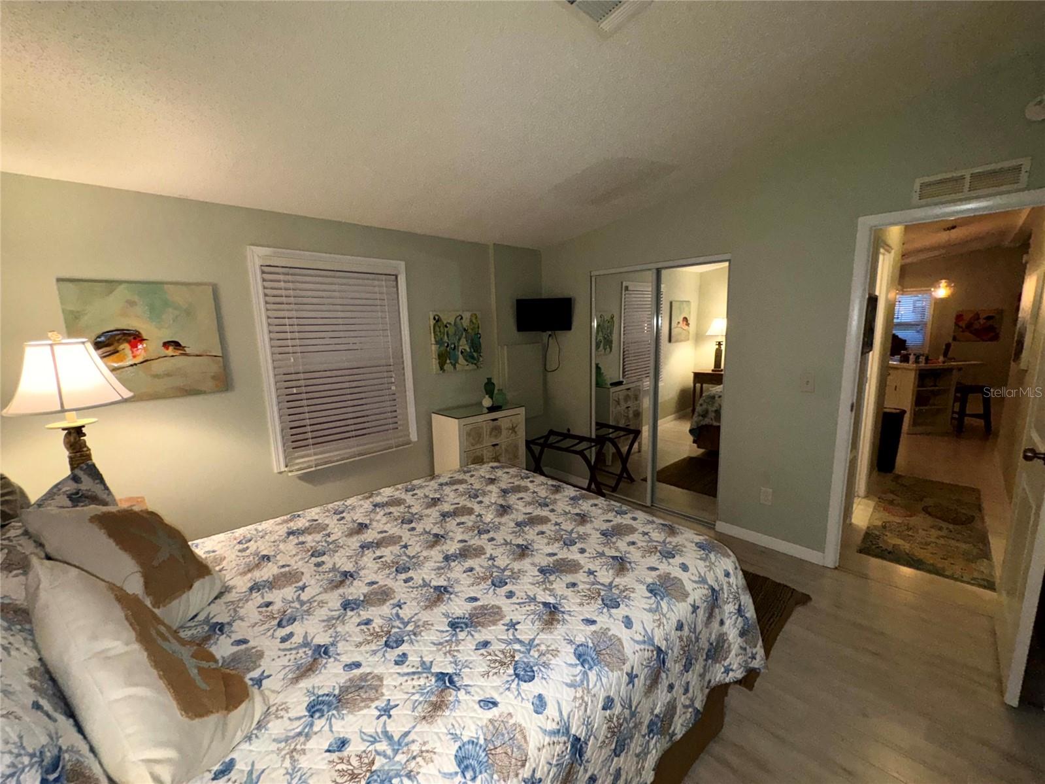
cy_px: 392
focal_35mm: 14
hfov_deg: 102.1
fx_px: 423
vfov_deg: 85.7
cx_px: 522
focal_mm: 2.22
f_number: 2.2
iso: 160
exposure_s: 1/60
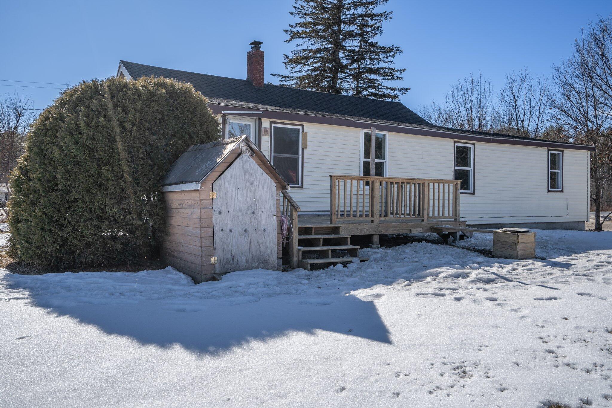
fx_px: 527
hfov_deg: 60.3
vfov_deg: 42.3
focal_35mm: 31
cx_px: 306
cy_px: 204
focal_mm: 31
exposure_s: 1/400
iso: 50
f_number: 9
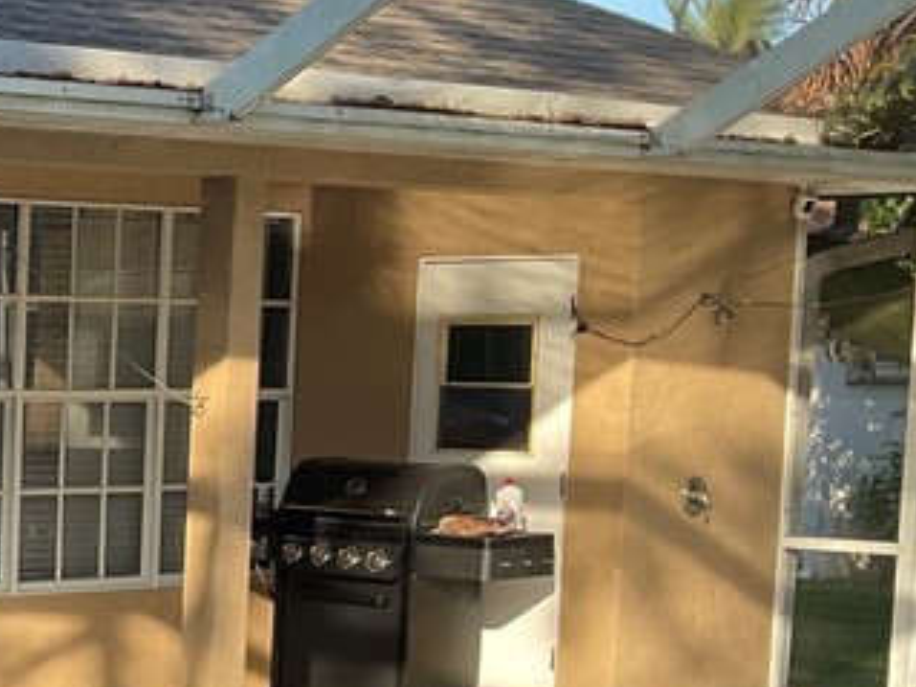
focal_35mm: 93
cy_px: 615
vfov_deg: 15.7
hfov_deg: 18.6
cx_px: -457
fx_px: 2460
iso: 16
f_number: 1.8
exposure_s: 1/125
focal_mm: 3
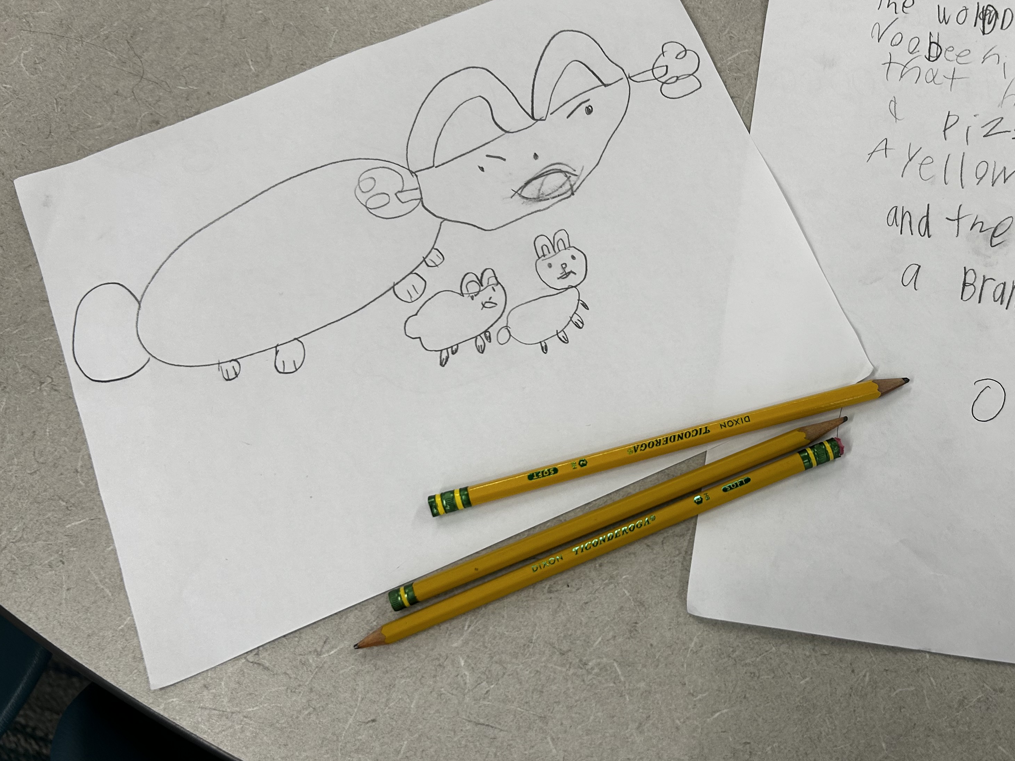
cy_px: 370
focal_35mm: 36
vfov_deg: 39.7
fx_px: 1056
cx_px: 696
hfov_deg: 50.2
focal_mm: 5.7
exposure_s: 1/120
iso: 64
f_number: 1.5
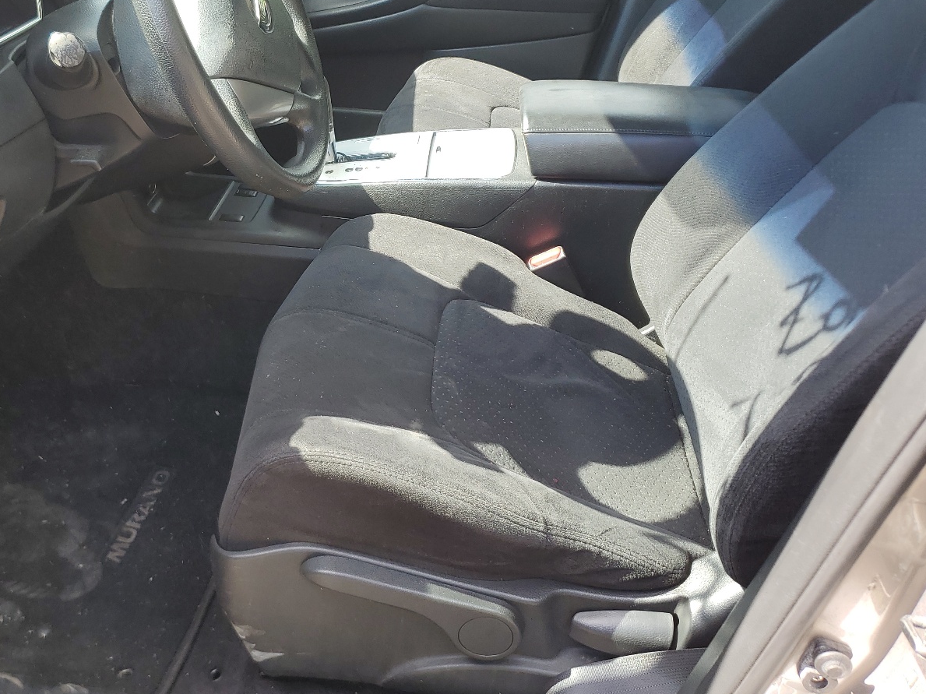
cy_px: 262
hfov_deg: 51.8
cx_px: 319
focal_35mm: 35
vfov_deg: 40.4
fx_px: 936
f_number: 1.5
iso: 50
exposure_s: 1/263
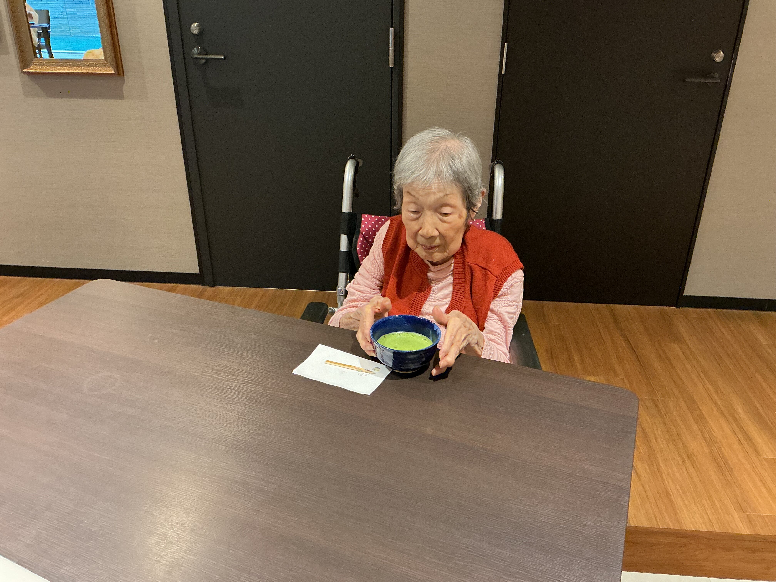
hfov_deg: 61.7
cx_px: 388
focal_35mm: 29
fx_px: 650
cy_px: 291
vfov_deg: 48.2
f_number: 1.8
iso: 200
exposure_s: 1/50
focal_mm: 3
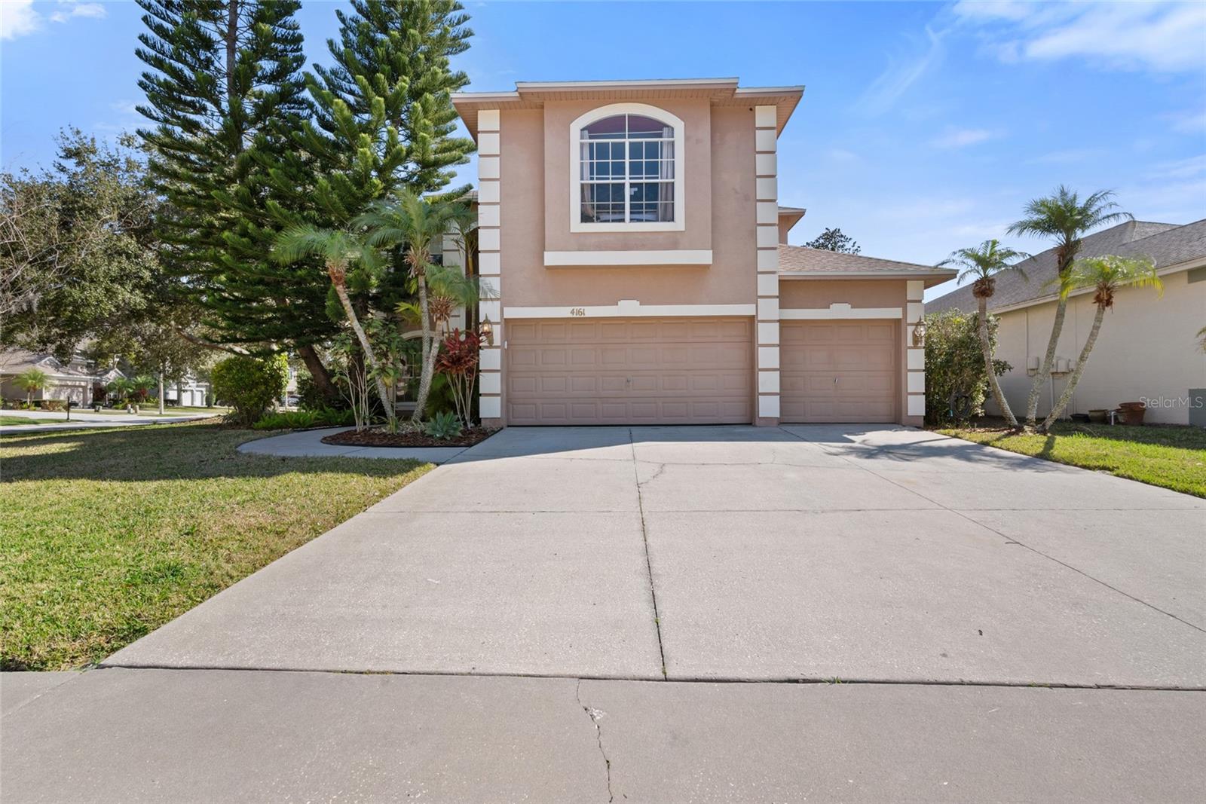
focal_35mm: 16
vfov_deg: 72.1
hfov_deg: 95.0
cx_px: 603
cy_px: 402
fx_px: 553
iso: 250
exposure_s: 1/400
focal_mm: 16.5
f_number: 9
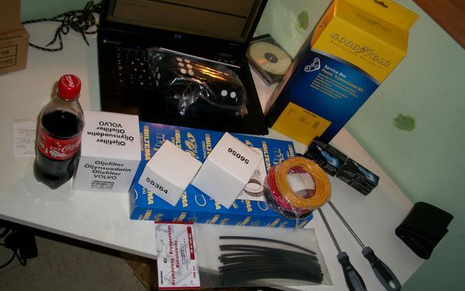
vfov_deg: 33.5
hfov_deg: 51.5
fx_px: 482
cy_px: 167
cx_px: 236
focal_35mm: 38
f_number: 3.1
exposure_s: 1/60
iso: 80
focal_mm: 6.3
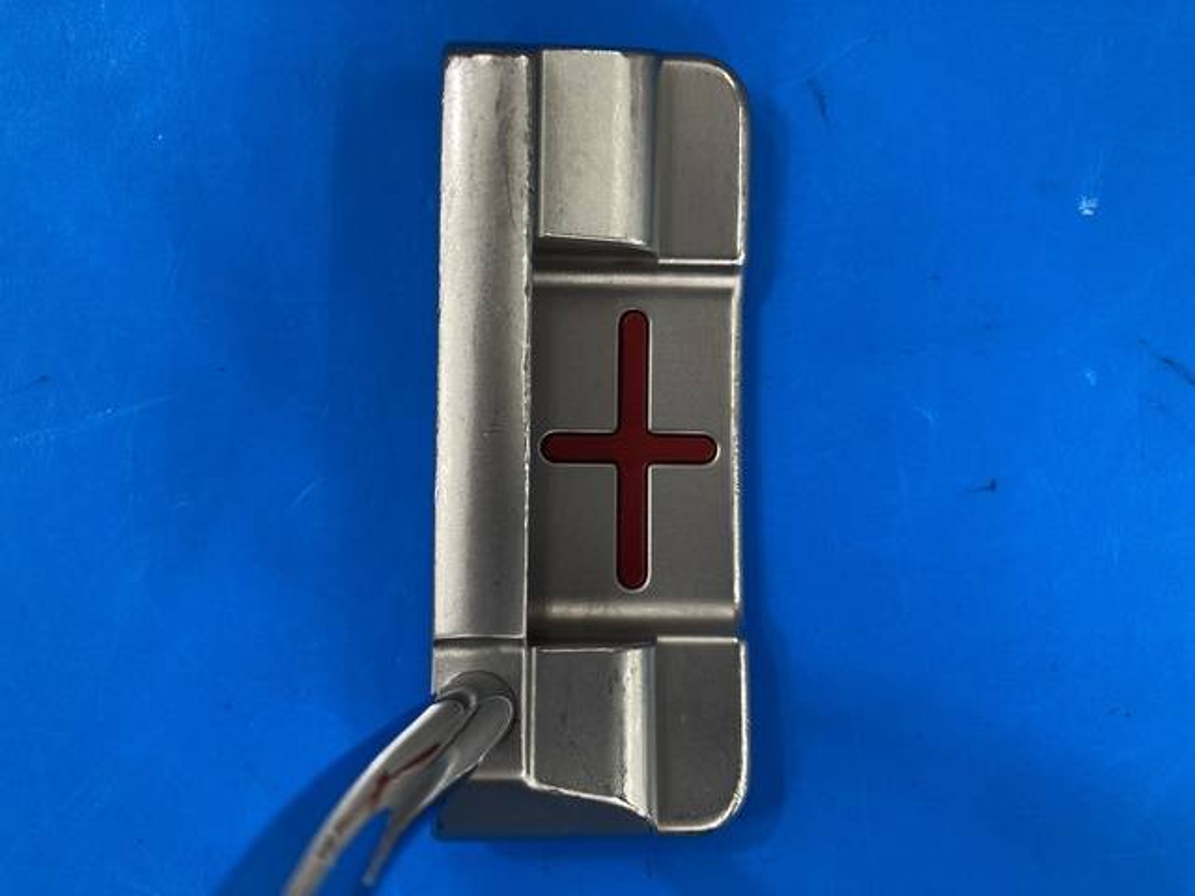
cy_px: 448
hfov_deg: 63.4
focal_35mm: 28
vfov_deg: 49.7
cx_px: 598
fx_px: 967
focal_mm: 3.99
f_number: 1.8
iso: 40
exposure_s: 1/50
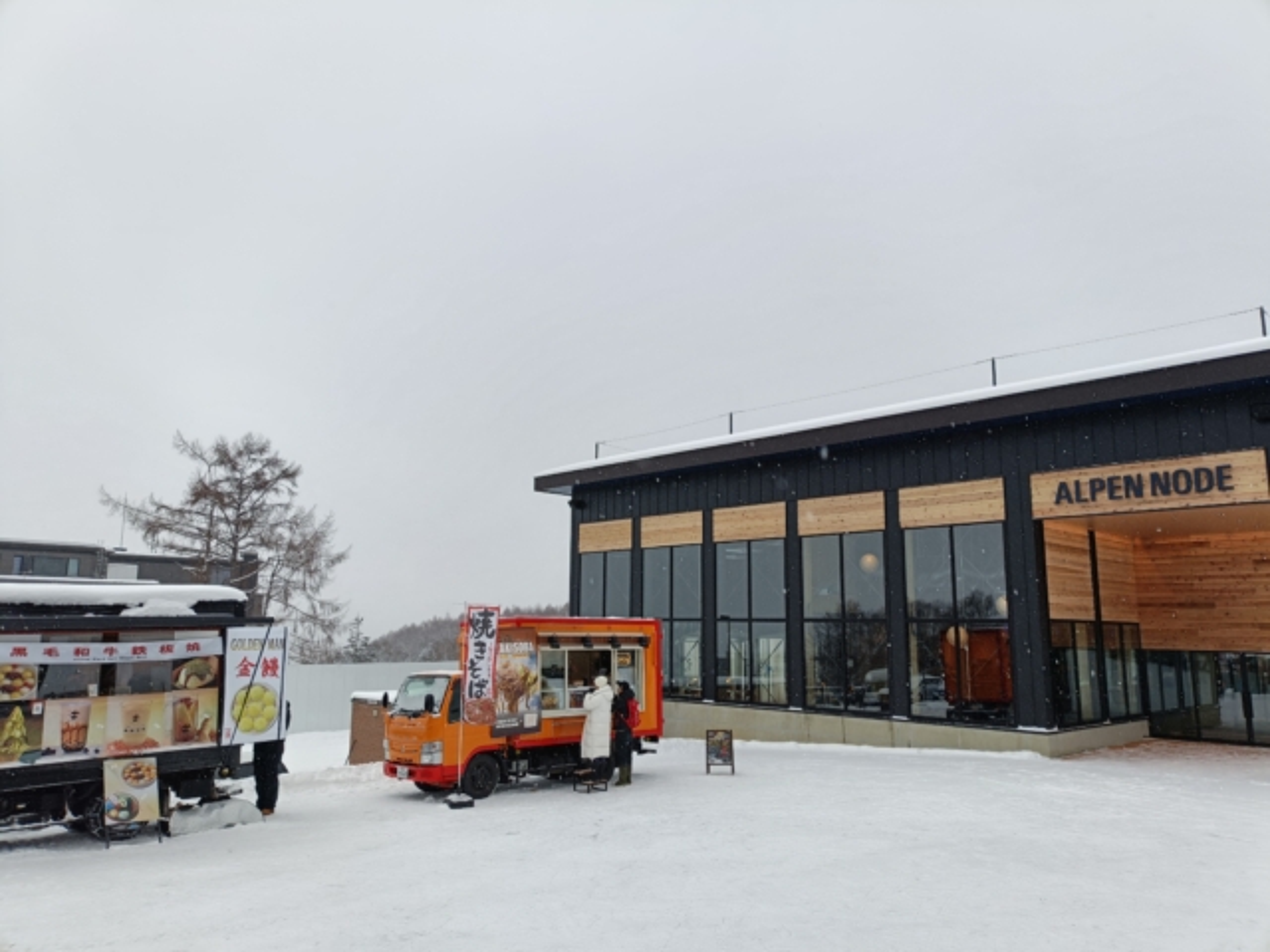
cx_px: 635
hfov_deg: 69.4
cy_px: 476
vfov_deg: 54.9
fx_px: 917
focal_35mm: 25
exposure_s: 1/365
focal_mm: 4.7
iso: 50
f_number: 1.7
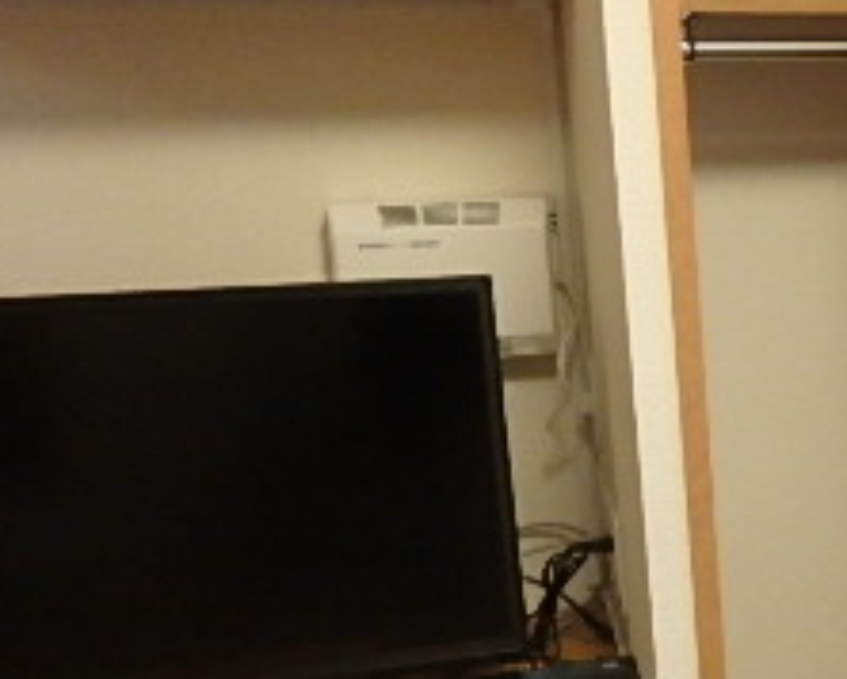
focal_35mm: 59
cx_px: 1164
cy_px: 454
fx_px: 1480
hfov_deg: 26.1
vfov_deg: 25.7
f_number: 3.5
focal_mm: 3.7
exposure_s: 1/30
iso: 500
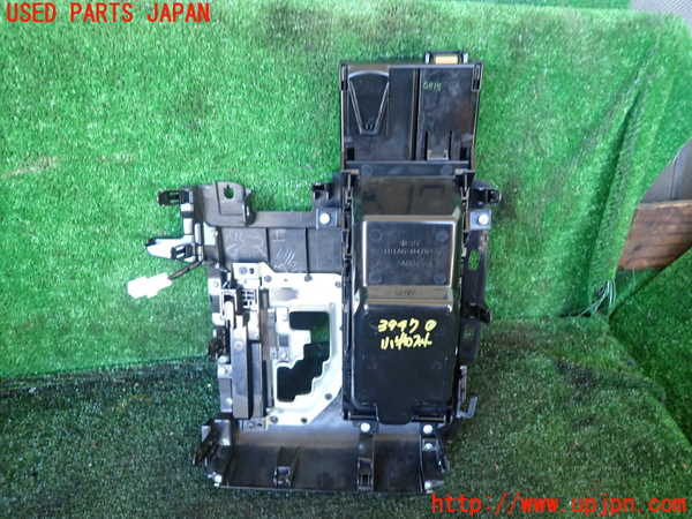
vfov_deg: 54.9
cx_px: 346
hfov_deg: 69.4
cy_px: 260
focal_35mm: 25
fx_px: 500
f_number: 2
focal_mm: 4.5
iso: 250
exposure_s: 1/30
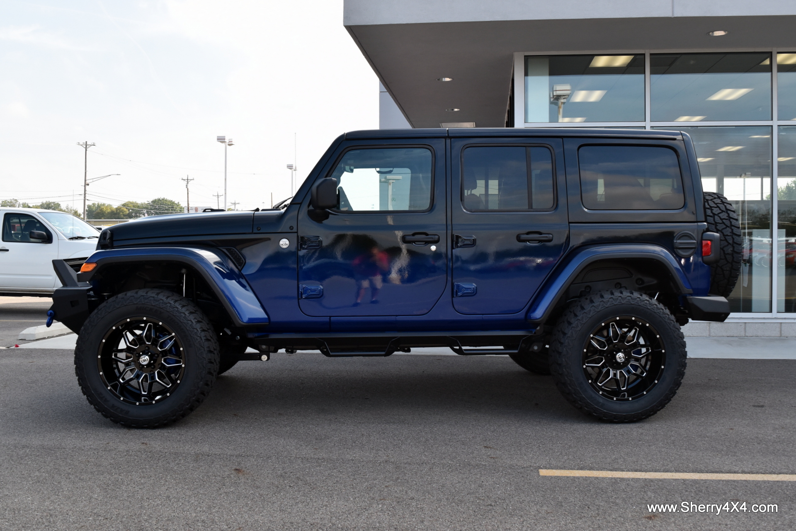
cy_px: 266
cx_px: 398
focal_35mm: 36
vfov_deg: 36.9
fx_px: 796
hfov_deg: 53.1
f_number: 7.1
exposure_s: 1/200
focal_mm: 24
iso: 400
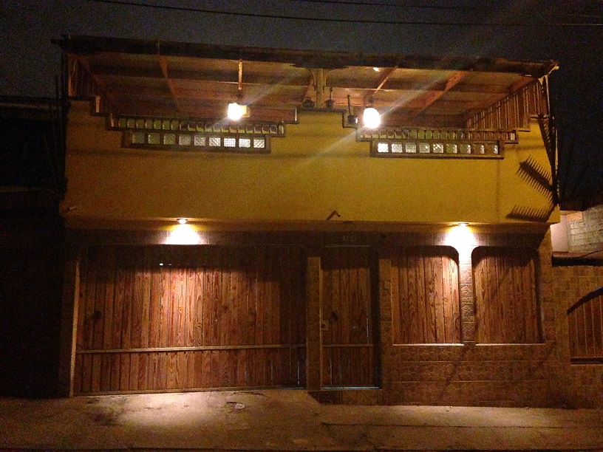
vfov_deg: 42.9
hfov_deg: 55.4
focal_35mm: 33
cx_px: 302
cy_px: 226
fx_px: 575
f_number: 2.4
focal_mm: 4.12
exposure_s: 1/15
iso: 1600
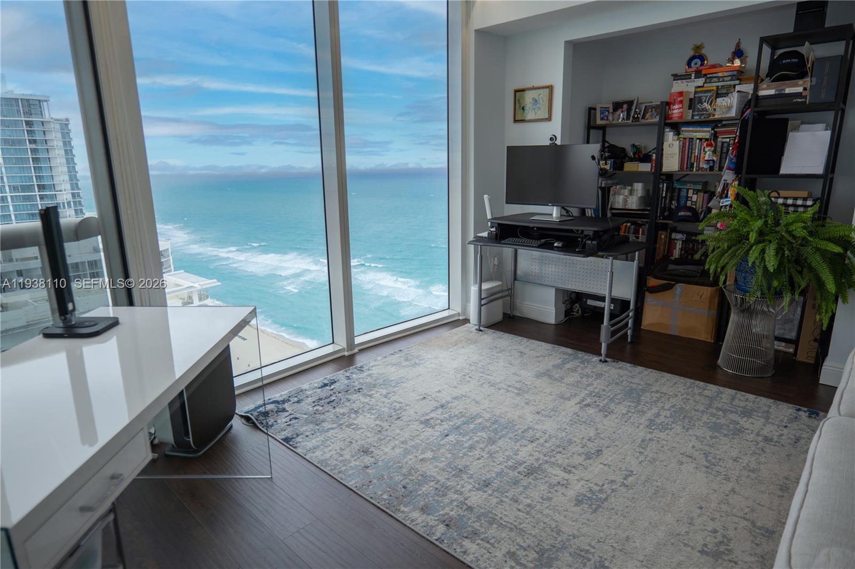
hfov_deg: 84.0
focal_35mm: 20
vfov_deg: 61.9
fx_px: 475
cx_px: 428
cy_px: 284
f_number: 3.5
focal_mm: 20
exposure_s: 1/100
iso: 100
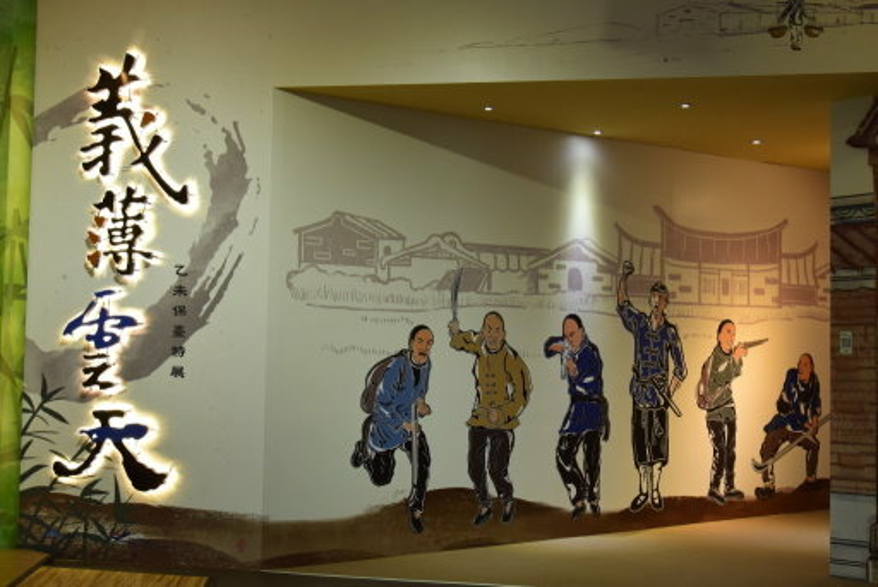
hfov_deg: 42.3
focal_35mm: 46
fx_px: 1135
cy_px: 294
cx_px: 439
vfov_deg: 29.0
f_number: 5.6
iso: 1250
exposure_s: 1/30
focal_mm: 31
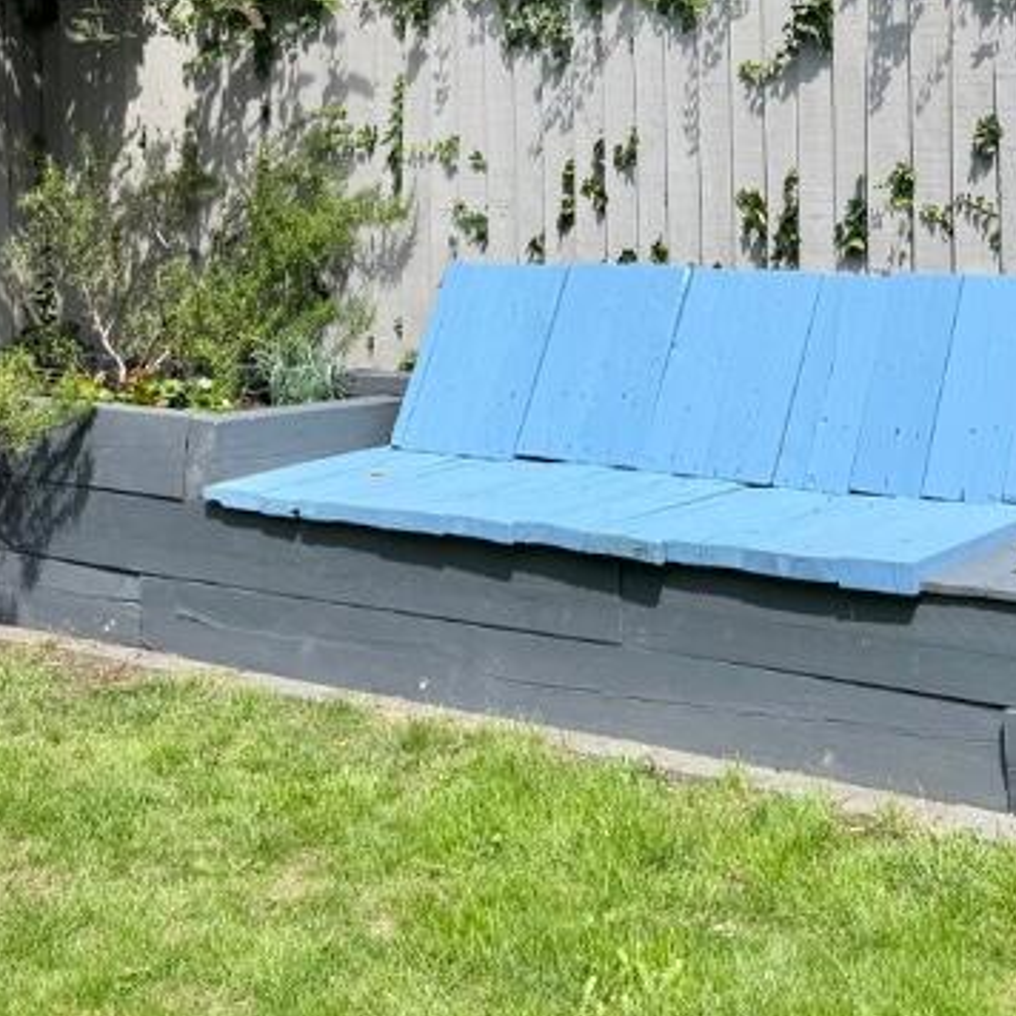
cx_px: 896
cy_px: 197
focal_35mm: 61
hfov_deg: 27.3
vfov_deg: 27.6
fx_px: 2026
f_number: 1.78
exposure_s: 1/2445
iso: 80
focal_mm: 6.76
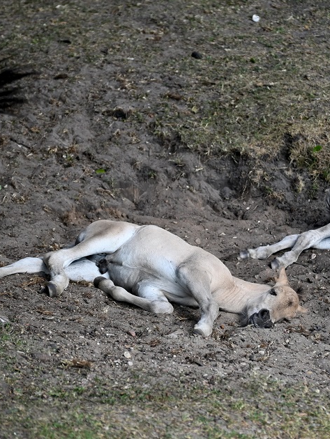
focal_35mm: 261
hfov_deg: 5.7
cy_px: 220
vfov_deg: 7.6
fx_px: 3315
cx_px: 232
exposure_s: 1/500
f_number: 5
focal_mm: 180
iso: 450
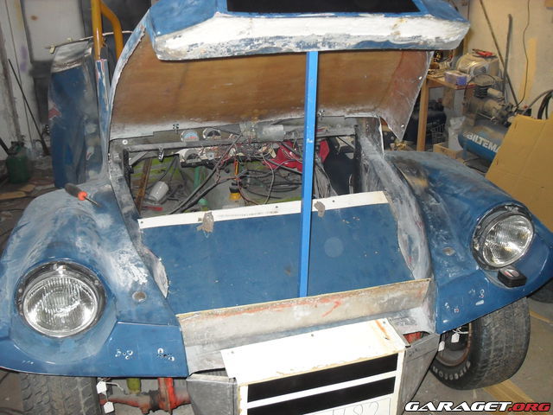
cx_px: 276
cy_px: 208
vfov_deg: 40.7
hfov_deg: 52.6
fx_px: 559
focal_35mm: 35
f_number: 2.8
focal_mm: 6.2
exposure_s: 1/45
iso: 200
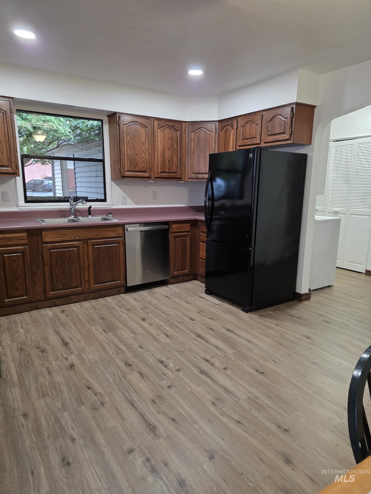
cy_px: 247
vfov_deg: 73.9
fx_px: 329
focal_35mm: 23
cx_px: 186
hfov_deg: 58.9
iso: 400
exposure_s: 1/120
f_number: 1.7
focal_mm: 6.3
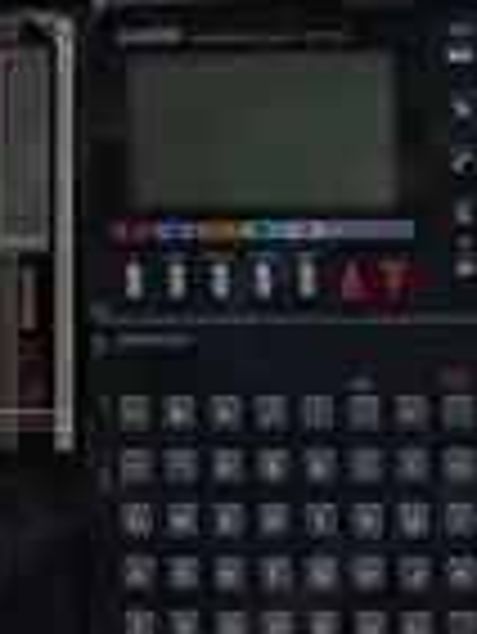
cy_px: -108
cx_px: 405
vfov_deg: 17.4
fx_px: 1981
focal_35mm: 108
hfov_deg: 13.6
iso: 80
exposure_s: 1/125
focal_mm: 5.3
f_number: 3.1
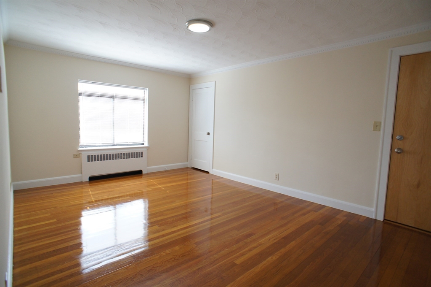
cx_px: 216
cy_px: 144
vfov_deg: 53.0
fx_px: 287
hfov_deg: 73.8
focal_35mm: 24
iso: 640
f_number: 4
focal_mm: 16
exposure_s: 1/160
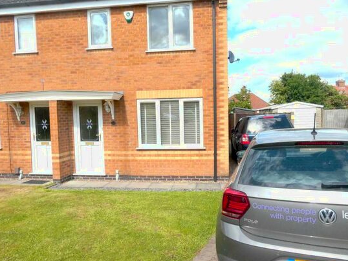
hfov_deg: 67.3
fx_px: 261
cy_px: 135
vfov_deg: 53.1
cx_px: 179
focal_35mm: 26
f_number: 4
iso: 80
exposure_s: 1/800
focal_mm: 3.6
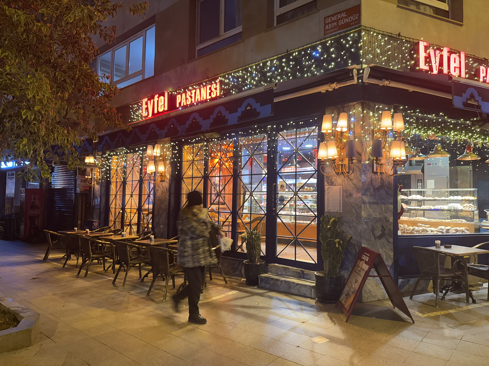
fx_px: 339
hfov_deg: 71.6
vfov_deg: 56.8
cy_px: 183
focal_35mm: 24
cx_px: 244
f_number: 1.78
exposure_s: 1/33
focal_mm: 6.76
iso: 1000
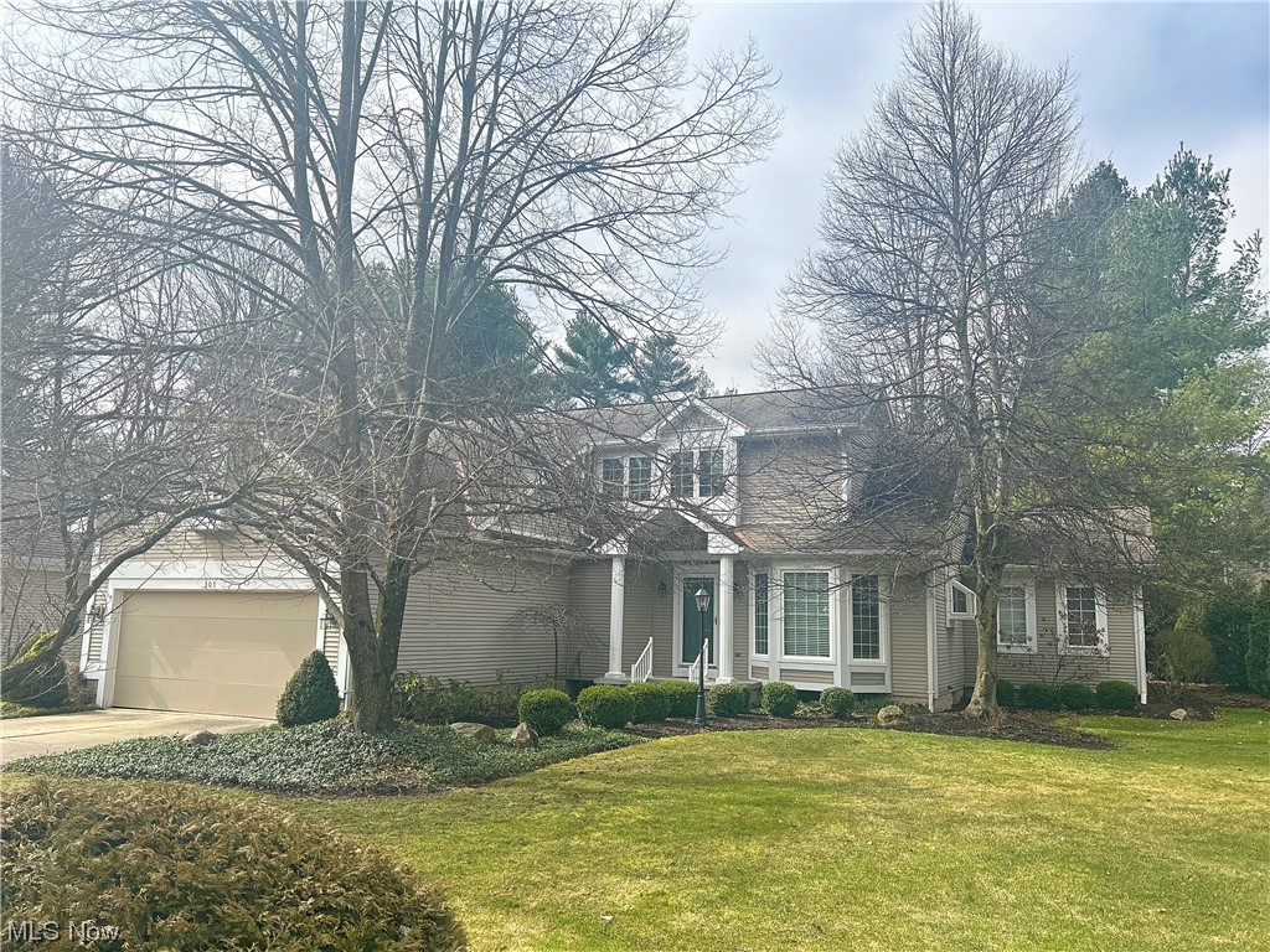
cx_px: 635
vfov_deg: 53.1
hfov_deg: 67.3
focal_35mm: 26
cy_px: 476
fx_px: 954
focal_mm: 5.7
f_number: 1.5
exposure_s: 1/4444
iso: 50
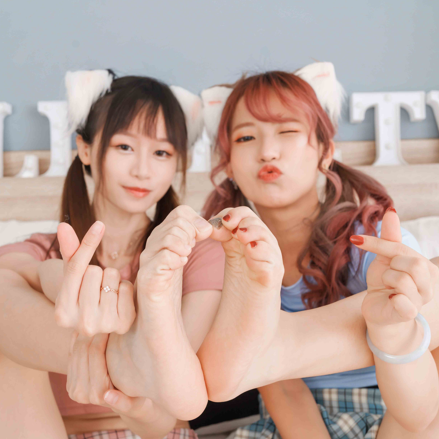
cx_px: 220
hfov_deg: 35.4
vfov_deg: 35.4
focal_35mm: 48
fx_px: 689
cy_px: 210
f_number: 7.1
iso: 200
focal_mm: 37
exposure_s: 1/100
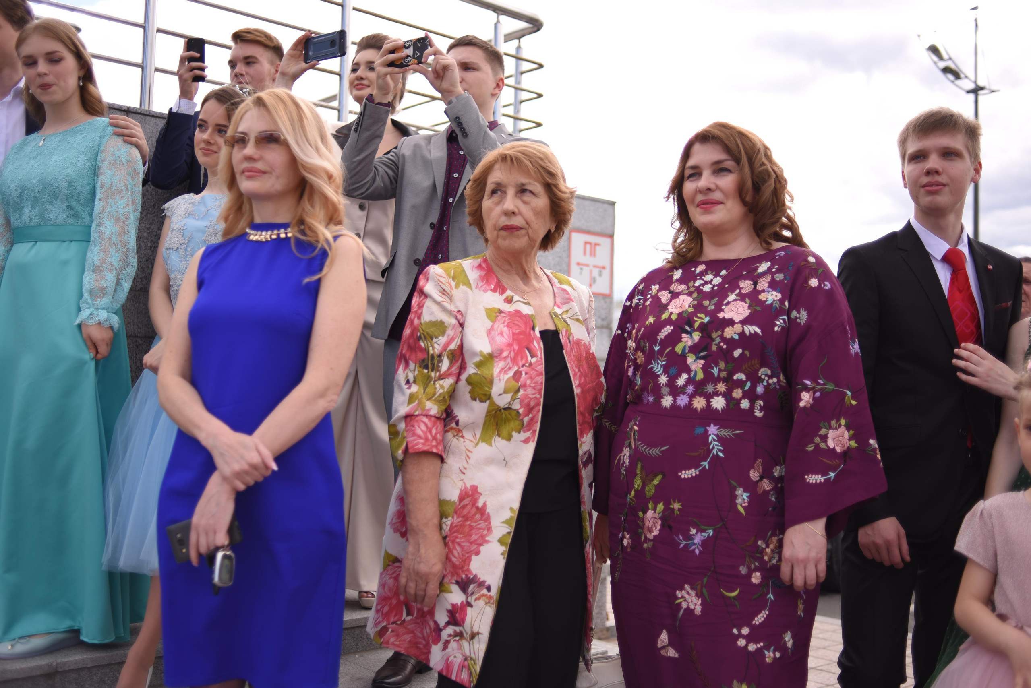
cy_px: 344
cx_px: 516
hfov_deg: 54.4
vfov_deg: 37.9
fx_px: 1003
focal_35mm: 35
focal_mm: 35
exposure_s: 1/800
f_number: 2
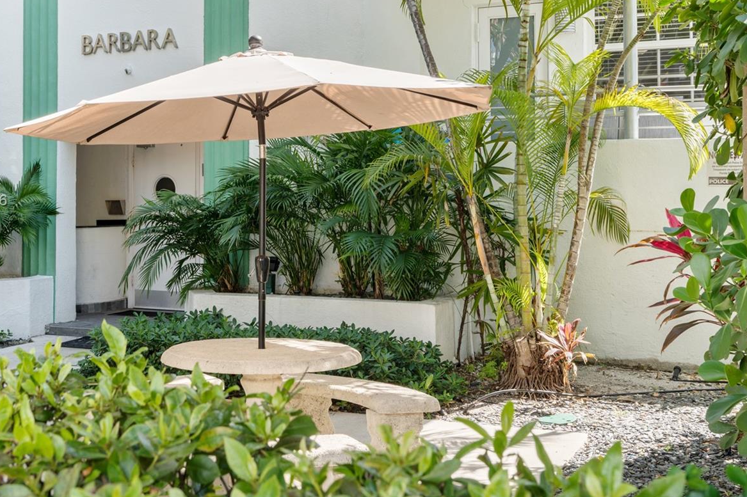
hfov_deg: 41.0
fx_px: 996
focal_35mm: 48
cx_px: 320
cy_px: 201
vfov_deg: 28.0
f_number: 10
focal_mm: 35
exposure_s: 1/10
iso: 200
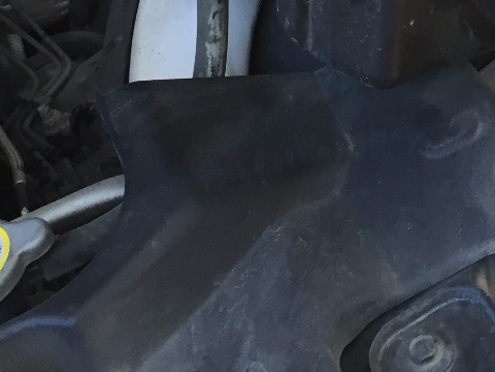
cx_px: 544
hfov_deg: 21.4
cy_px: -154
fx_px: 1244
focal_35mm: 87
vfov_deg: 15.8
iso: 32
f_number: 2.2
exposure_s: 1/30
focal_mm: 4.15
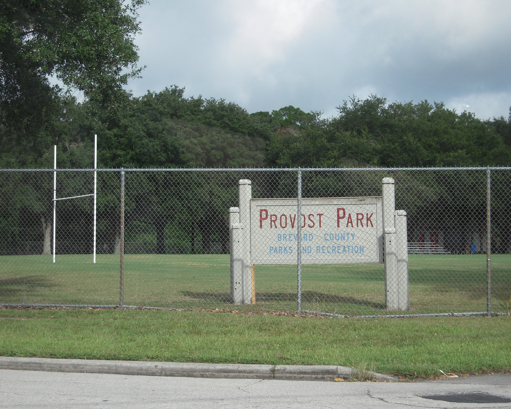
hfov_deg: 22.5
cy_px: 204
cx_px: 255
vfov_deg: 18.1
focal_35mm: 85
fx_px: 1286
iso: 100
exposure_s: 1/320
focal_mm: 14.5
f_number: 4.7
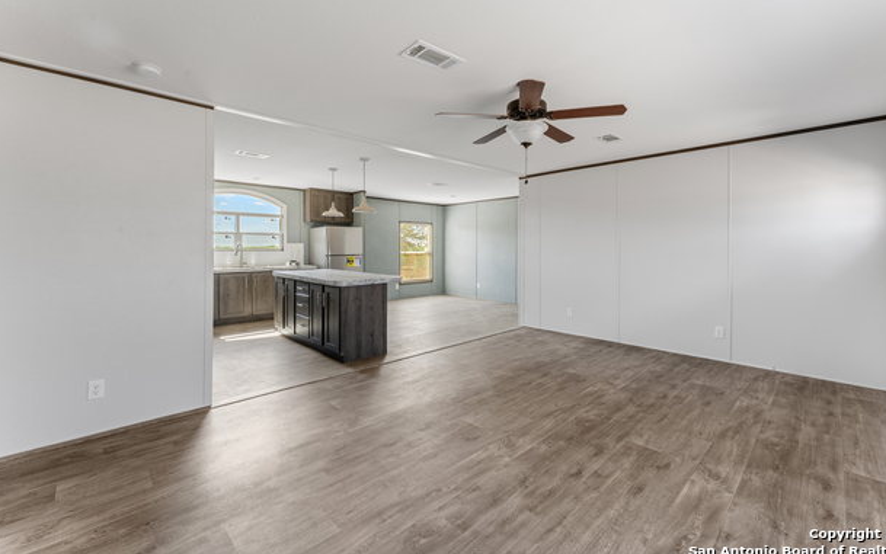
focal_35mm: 15
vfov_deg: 74.6
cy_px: 249
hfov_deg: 101.4
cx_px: 460
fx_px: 362
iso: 400
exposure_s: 1/4
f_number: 11
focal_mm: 14
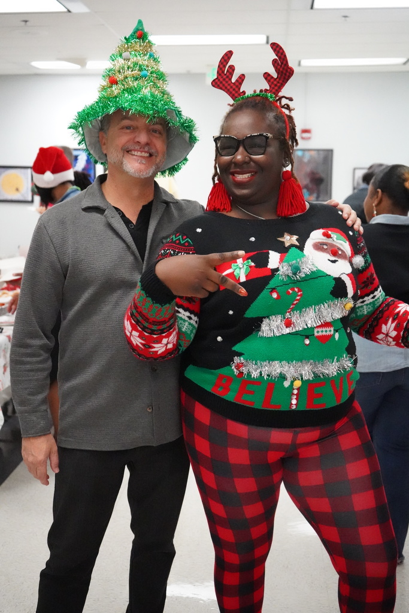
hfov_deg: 31.2
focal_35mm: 43
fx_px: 732
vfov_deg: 45.4
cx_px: 204
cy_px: 306
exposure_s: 1/800
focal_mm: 43
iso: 32000
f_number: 4.5
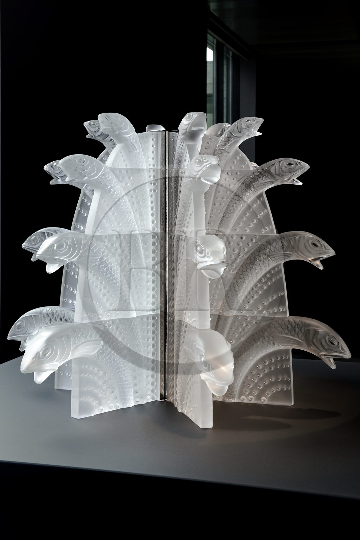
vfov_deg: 41.1
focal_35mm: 48
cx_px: 180
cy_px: 270
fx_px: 720
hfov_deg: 28.1
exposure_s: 1/50
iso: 400
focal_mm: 48
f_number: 6.3
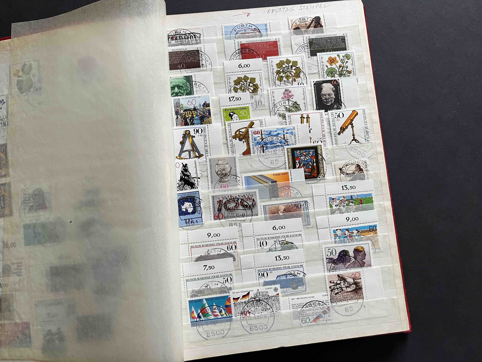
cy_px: 181
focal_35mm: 26
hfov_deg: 67.3
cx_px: 241
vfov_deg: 53.1
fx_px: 362
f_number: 1.6
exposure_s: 1/60
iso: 160
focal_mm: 5.1
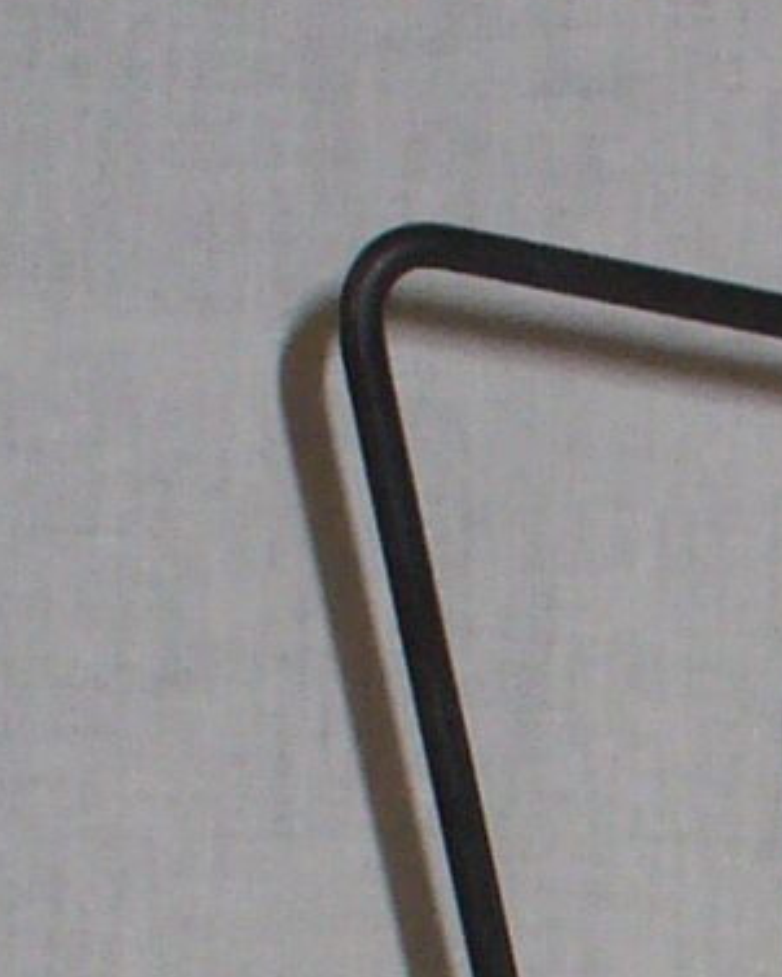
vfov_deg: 7.6
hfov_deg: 6.1
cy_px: 1931
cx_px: 1727
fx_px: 7082
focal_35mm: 245
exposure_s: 1/30
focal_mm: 6.1
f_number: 2.8
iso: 100
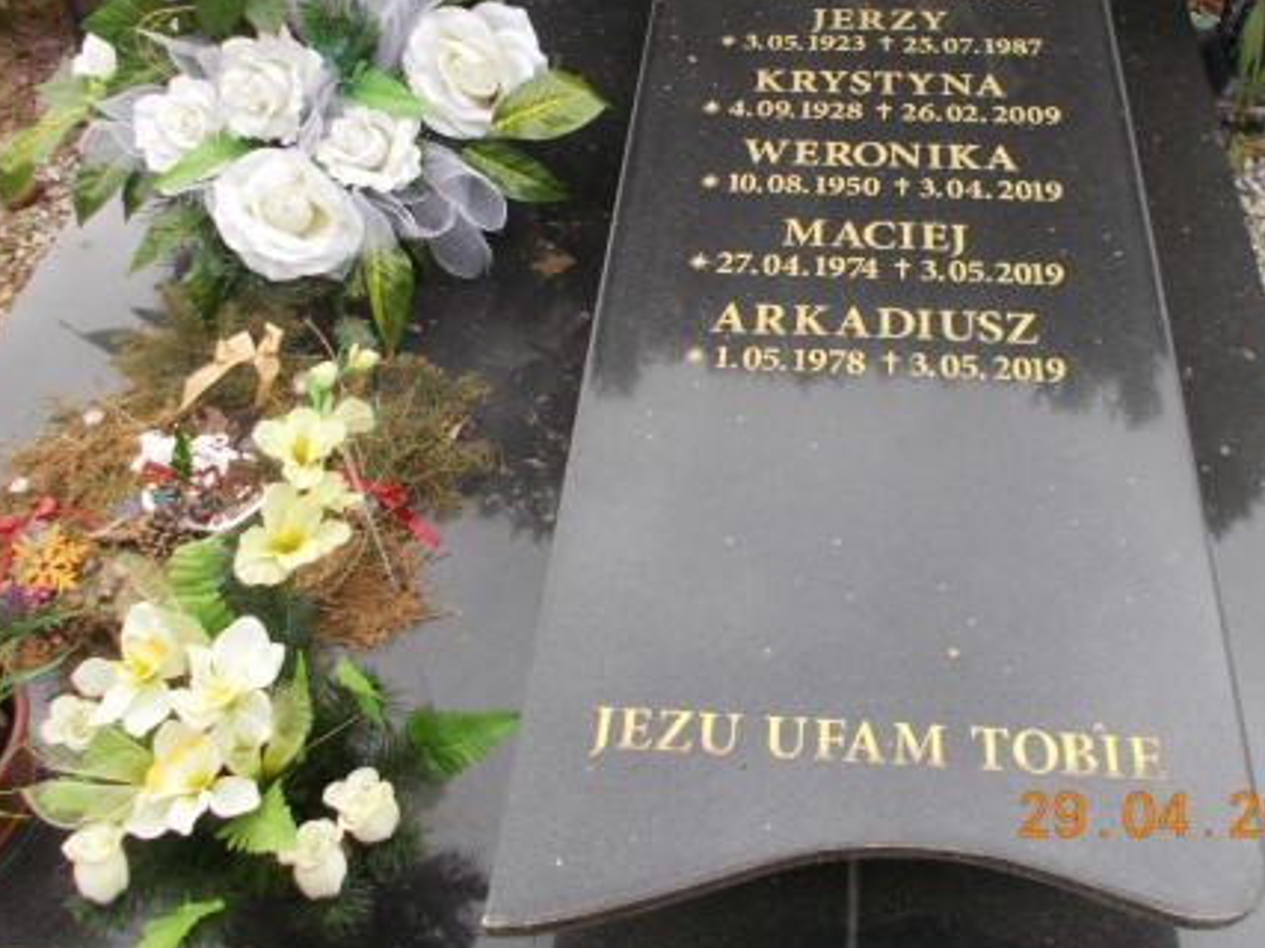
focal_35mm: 39
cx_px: 723
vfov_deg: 36.2
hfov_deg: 47.7
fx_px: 1425
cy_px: 273
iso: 80
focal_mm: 4.6
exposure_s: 1/250
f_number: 3.2
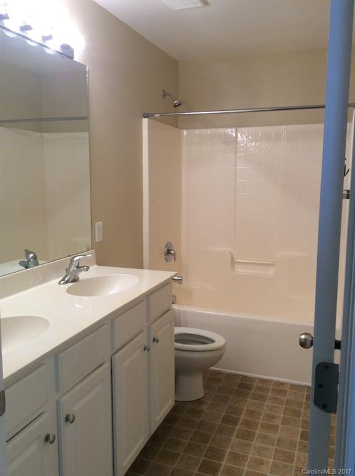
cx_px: 178
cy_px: 238
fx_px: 439
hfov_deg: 44.0
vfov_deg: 56.9
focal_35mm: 32
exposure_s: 1/50
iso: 50
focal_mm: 3.3
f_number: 2.4
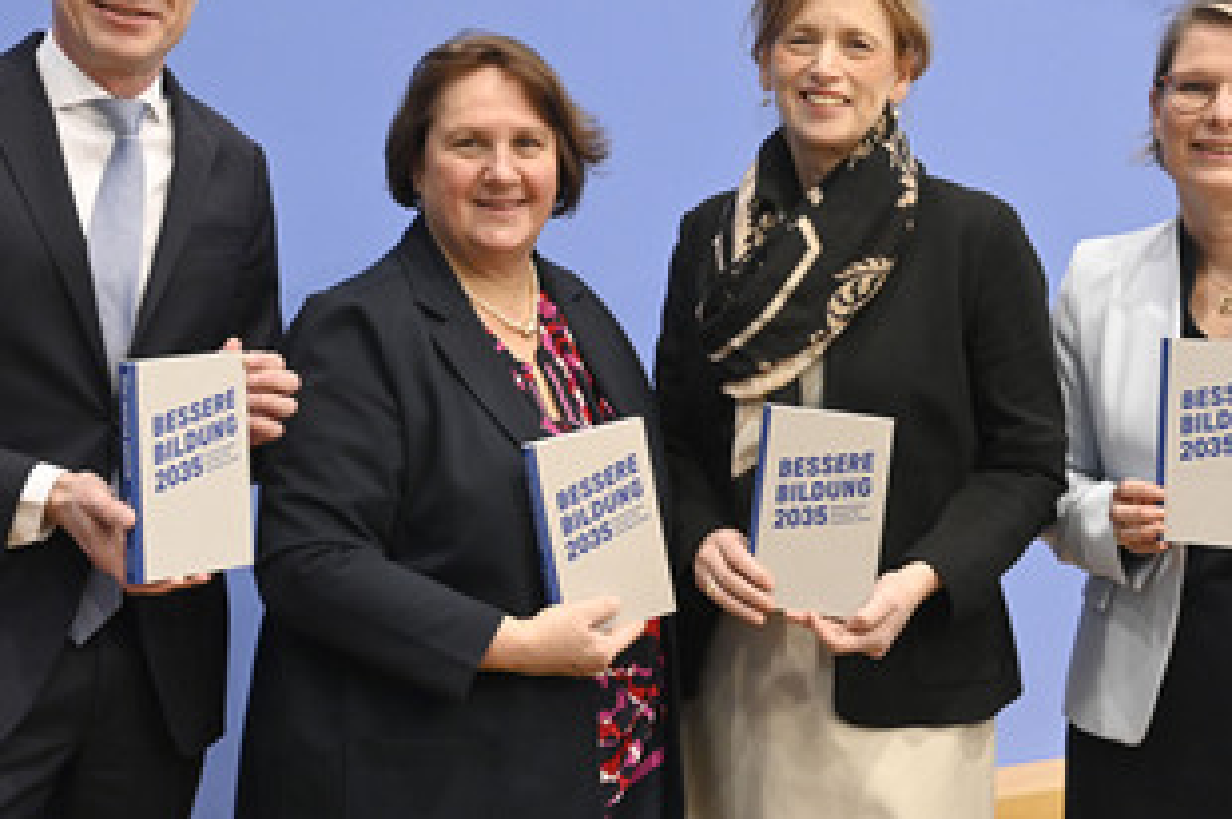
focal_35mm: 67
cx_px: 642
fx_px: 2290
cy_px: 258
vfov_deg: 20.2
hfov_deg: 30.1
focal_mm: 46
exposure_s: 1/320
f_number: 5.6
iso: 5000
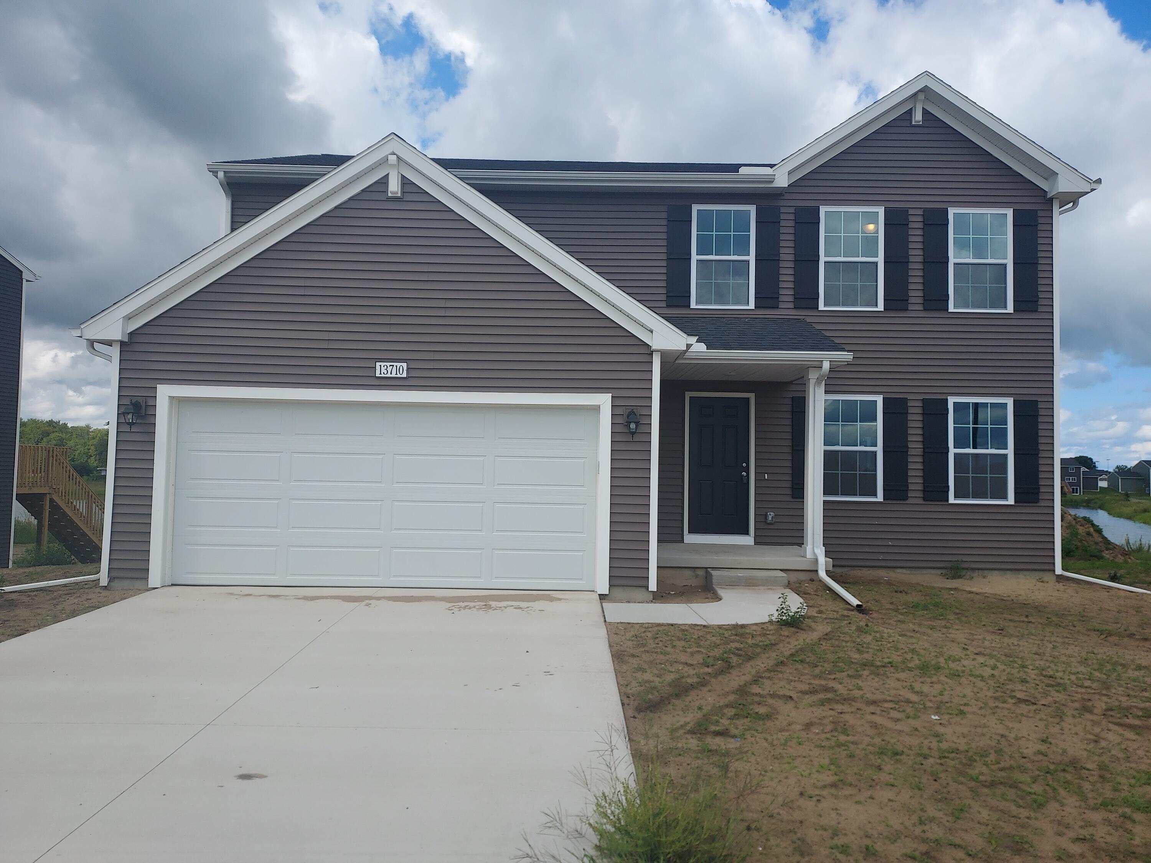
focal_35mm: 24
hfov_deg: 71.6
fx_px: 798
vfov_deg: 56.8
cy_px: 432
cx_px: 576
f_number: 1.8
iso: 40
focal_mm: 4.6
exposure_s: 1/1220
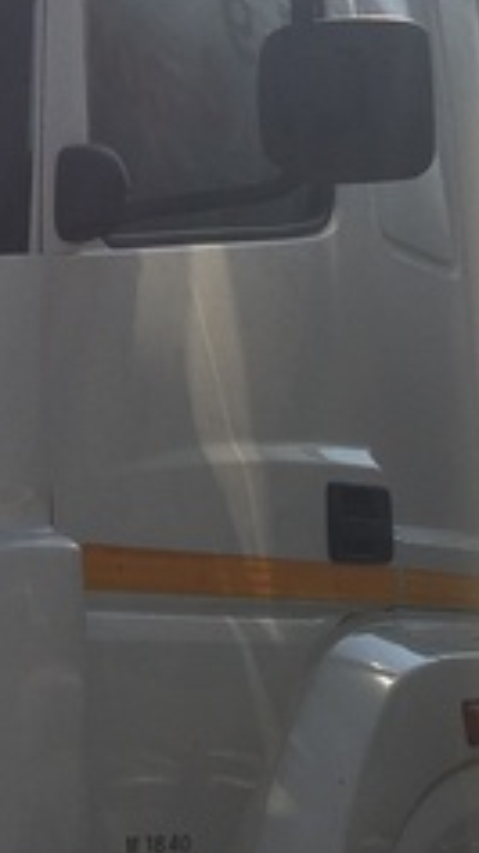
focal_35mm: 109
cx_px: -299
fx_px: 2466
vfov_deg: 19.6
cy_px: 468
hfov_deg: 10.6
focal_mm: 4.15
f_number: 2.2
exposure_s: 1/3968
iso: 32
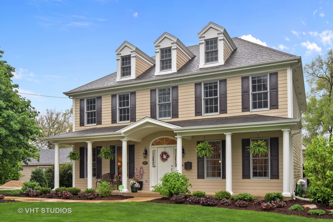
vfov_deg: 43.6
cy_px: 111
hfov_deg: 61.9
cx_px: 166
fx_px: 277
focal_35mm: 30
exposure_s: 1/20
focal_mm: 20
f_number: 8
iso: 100
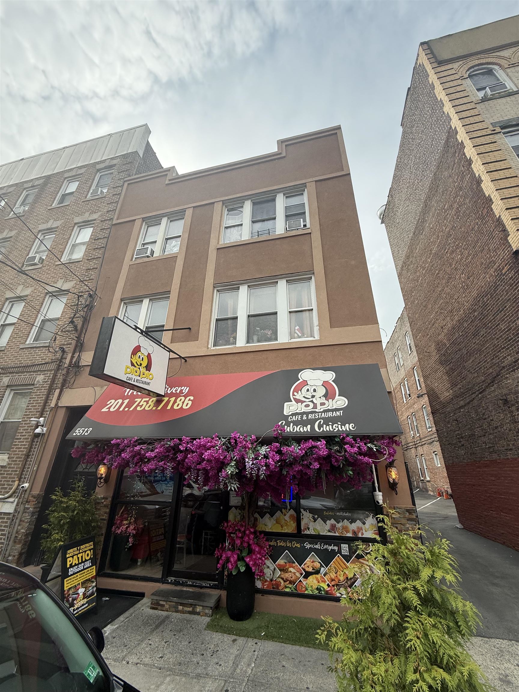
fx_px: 280
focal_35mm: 14
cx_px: 260
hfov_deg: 85.7
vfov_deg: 102.1
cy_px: 346
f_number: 2.2
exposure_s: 1/1145
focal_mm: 2.22
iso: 64
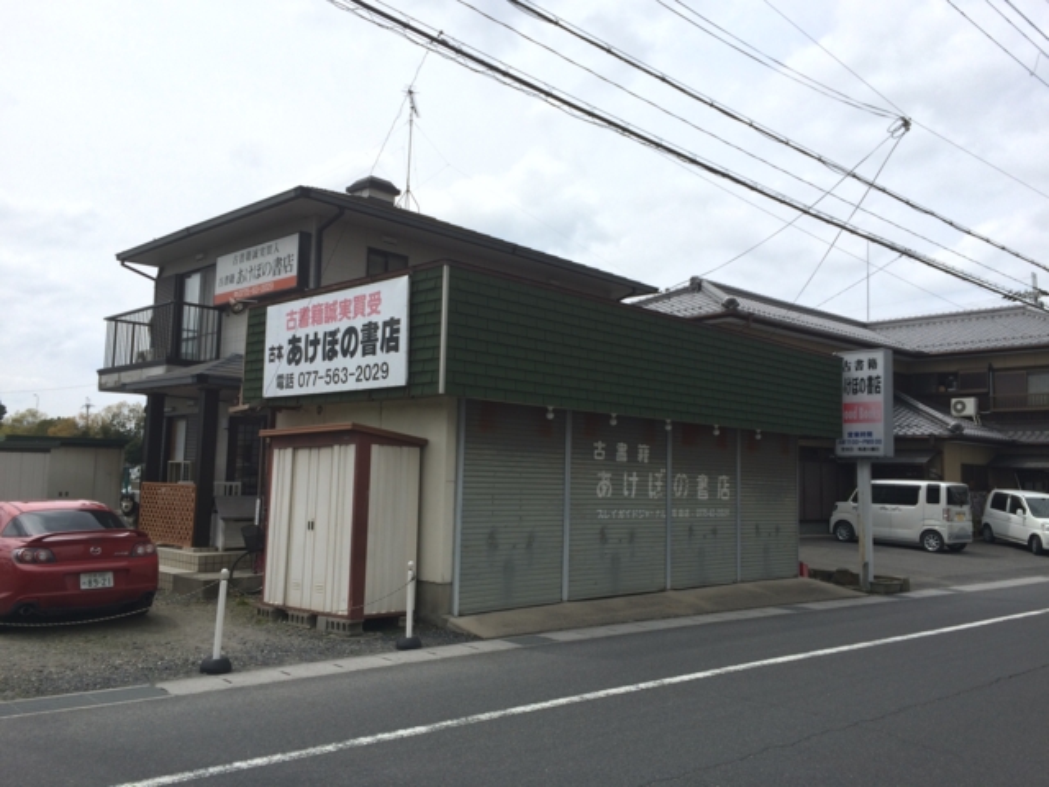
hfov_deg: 61.7
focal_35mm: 29
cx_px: 524
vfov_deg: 48.2
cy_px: 394
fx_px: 879
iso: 32
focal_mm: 4.15
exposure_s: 1/820
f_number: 2.2
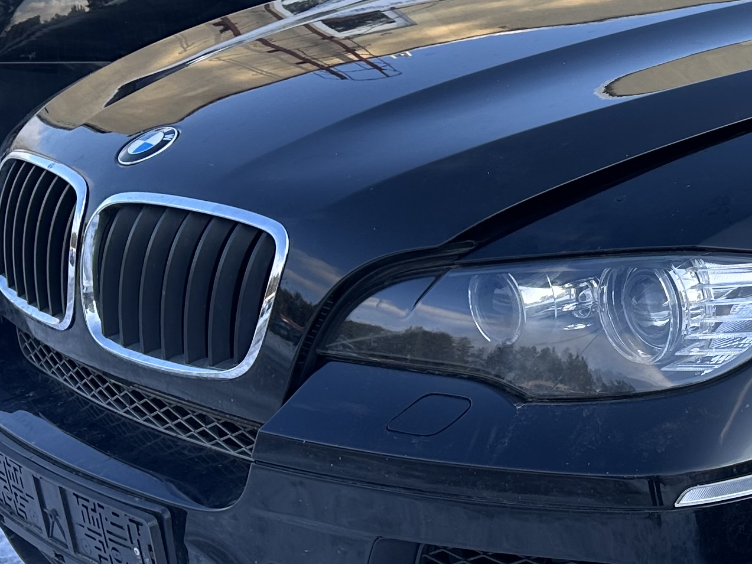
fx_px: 1651
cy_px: 252
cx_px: 879
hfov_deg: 23.6
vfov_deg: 19.4
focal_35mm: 76
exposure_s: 1/785
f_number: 1.78
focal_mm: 6.86
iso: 80
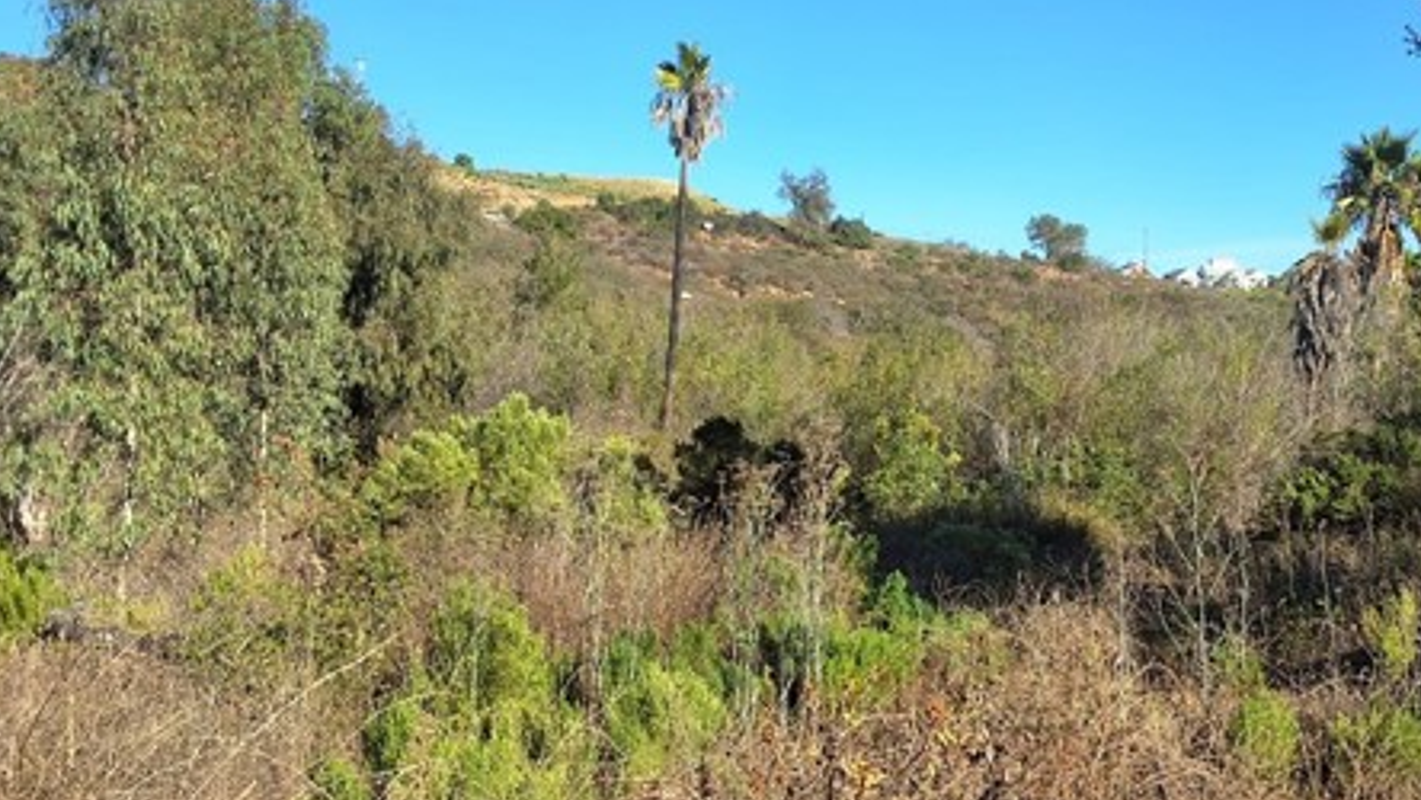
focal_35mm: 44
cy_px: 403
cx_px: 919
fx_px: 1658
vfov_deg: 27.1
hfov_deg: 45.8
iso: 32
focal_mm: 2.91
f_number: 1.9
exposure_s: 1/1094
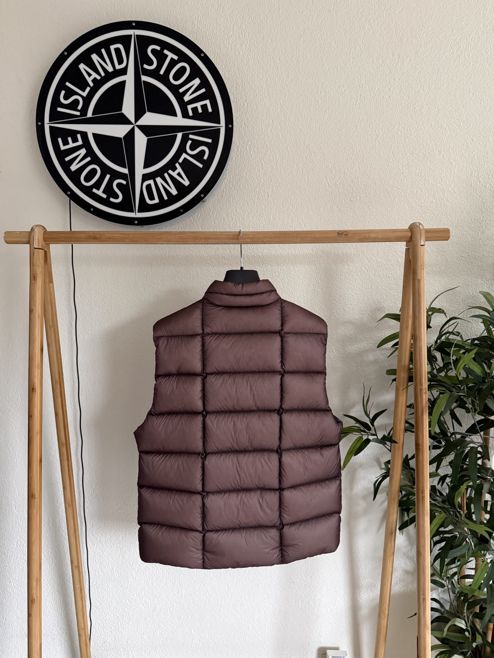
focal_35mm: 24
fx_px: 457
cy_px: 329
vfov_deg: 71.6
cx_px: 247
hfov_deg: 56.8
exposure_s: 1/30
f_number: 1.78
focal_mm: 6.76
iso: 1250
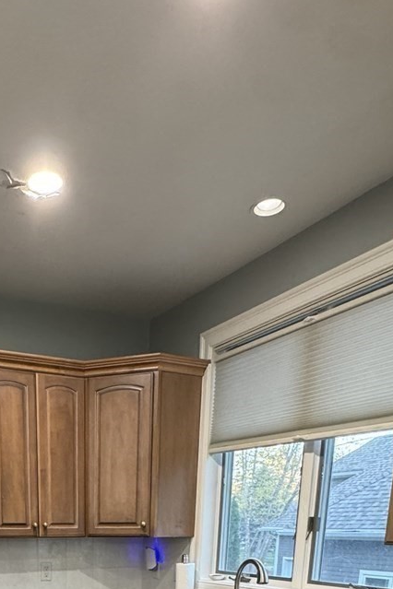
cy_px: 675
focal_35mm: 35
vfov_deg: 41.2
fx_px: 573
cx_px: 77
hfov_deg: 36.5
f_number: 2.2
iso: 320
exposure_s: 1/60
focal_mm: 2.22
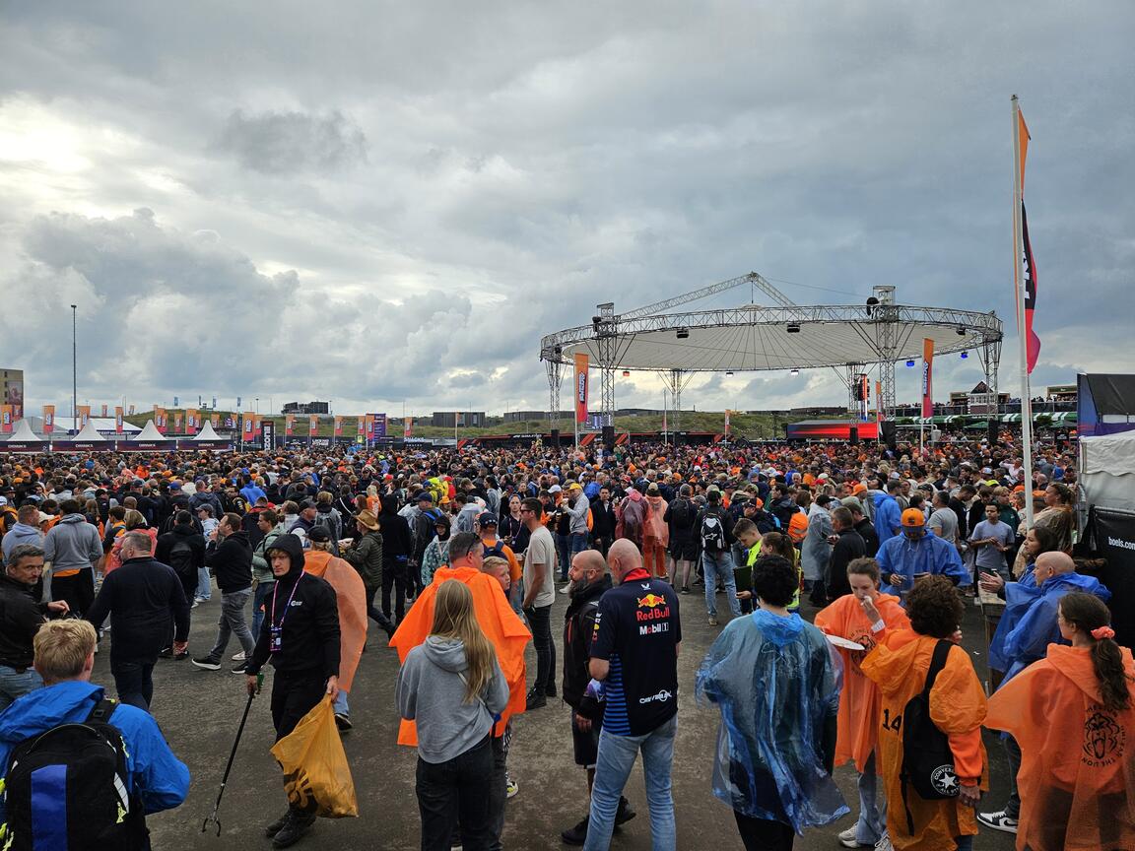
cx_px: 568
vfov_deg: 58.9
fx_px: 754
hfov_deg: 73.9
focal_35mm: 23
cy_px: 426
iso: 25
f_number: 1.8
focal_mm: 5.4
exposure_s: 1/648
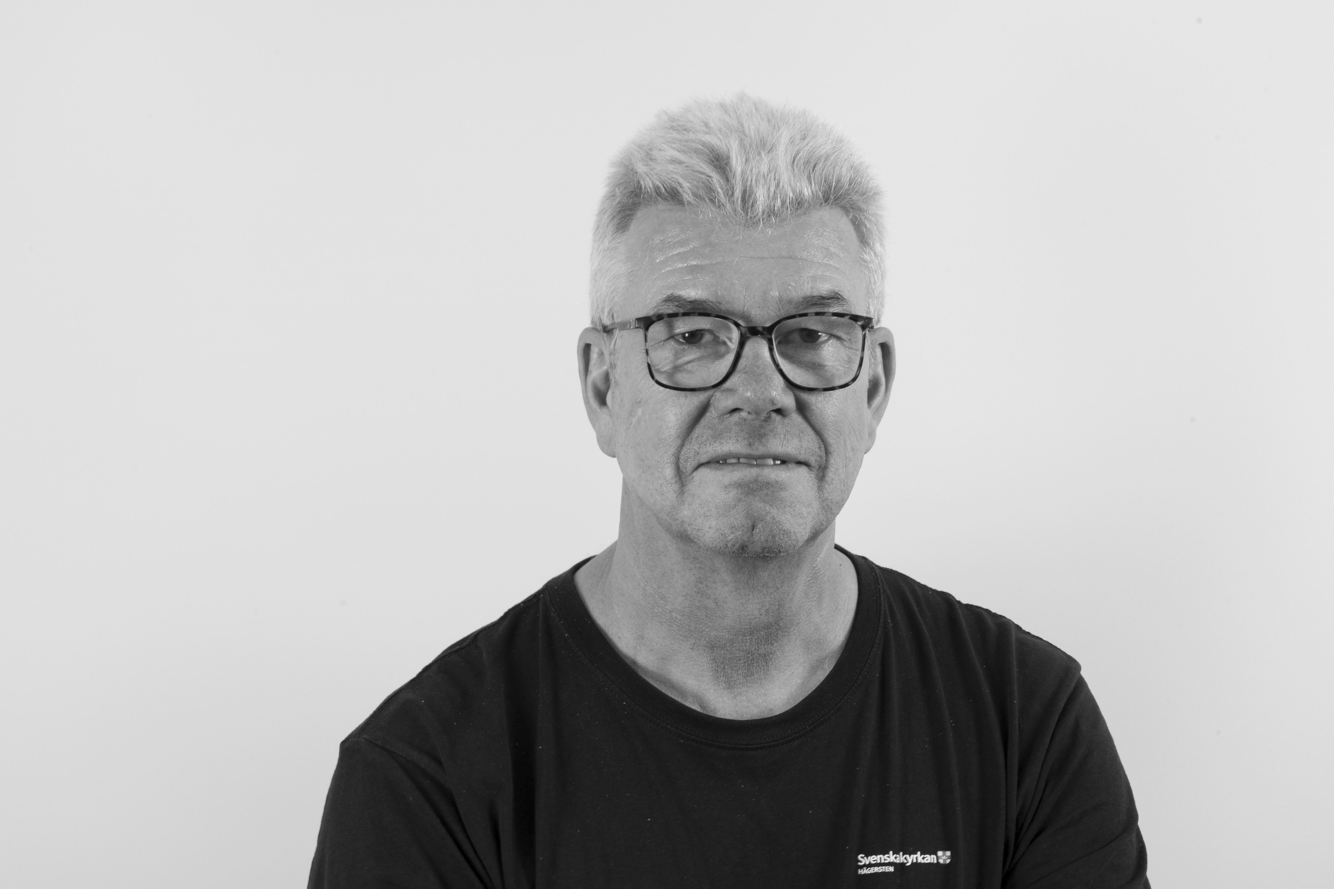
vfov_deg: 15.2
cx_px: 667
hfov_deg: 22.6
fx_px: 3335
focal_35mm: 90
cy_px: 444
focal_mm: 90
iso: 400
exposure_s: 1/4
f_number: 18
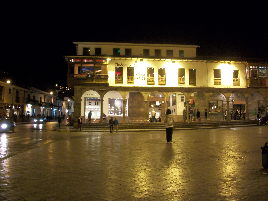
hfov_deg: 52.6
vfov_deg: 40.7
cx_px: 134
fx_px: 271
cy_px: 100
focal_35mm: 35
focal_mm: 6.3
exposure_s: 1/8
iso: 250
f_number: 3.1
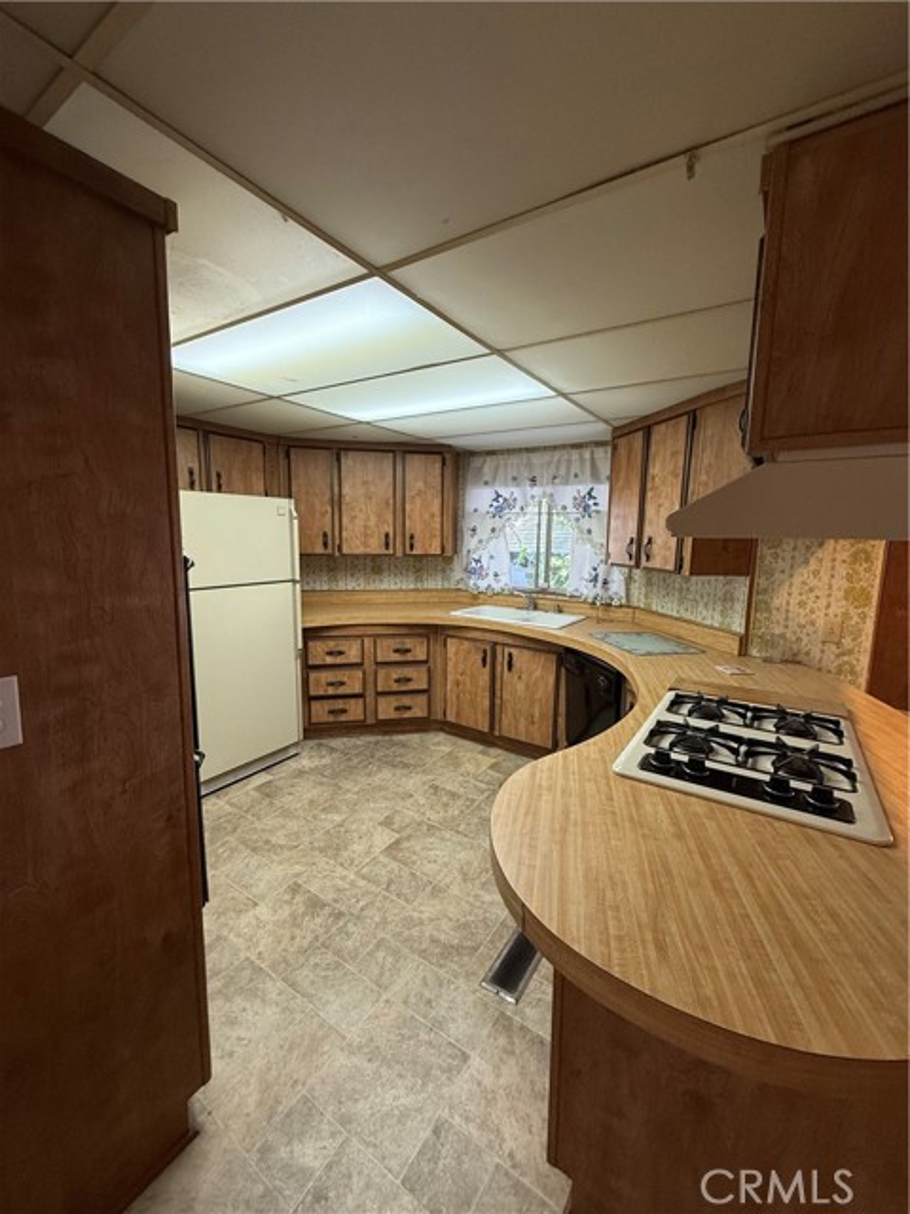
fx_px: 491
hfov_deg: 85.7
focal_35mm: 14
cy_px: 607
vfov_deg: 102.1
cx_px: 455
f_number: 2.2
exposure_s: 1/120
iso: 250
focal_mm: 2.22
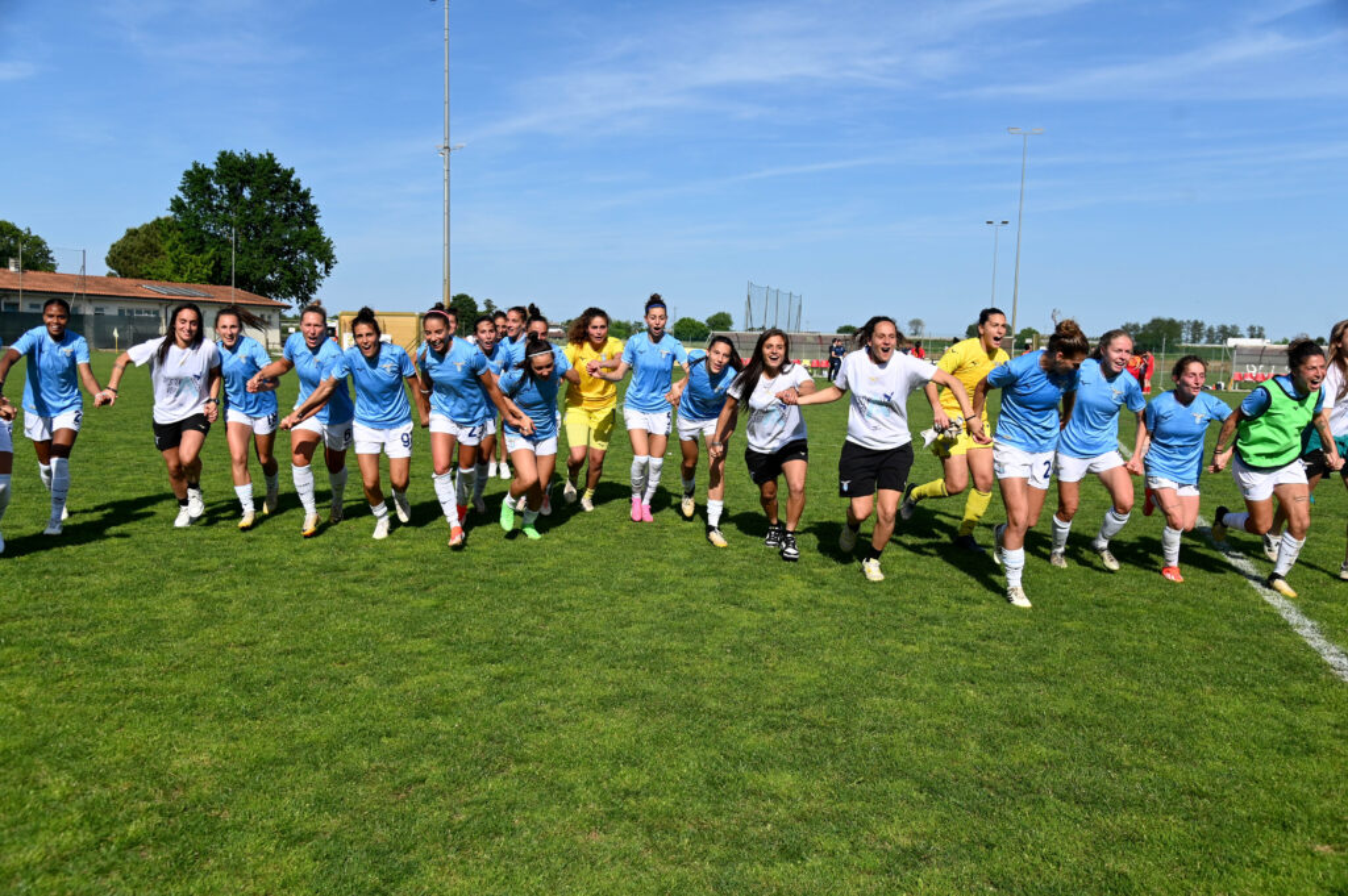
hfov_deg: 62.0
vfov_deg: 43.5
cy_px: 448
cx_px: 674
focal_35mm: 30
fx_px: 1122
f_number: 5.6
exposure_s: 1/3200
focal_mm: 30
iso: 400
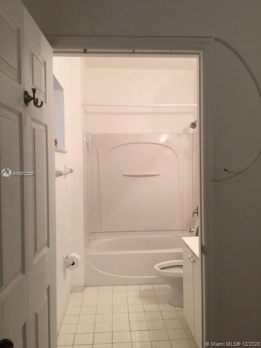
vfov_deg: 61.7
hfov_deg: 48.2
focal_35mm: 29
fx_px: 292
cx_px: 130
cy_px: 174
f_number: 2.2
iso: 32
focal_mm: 4.15
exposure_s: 1/15
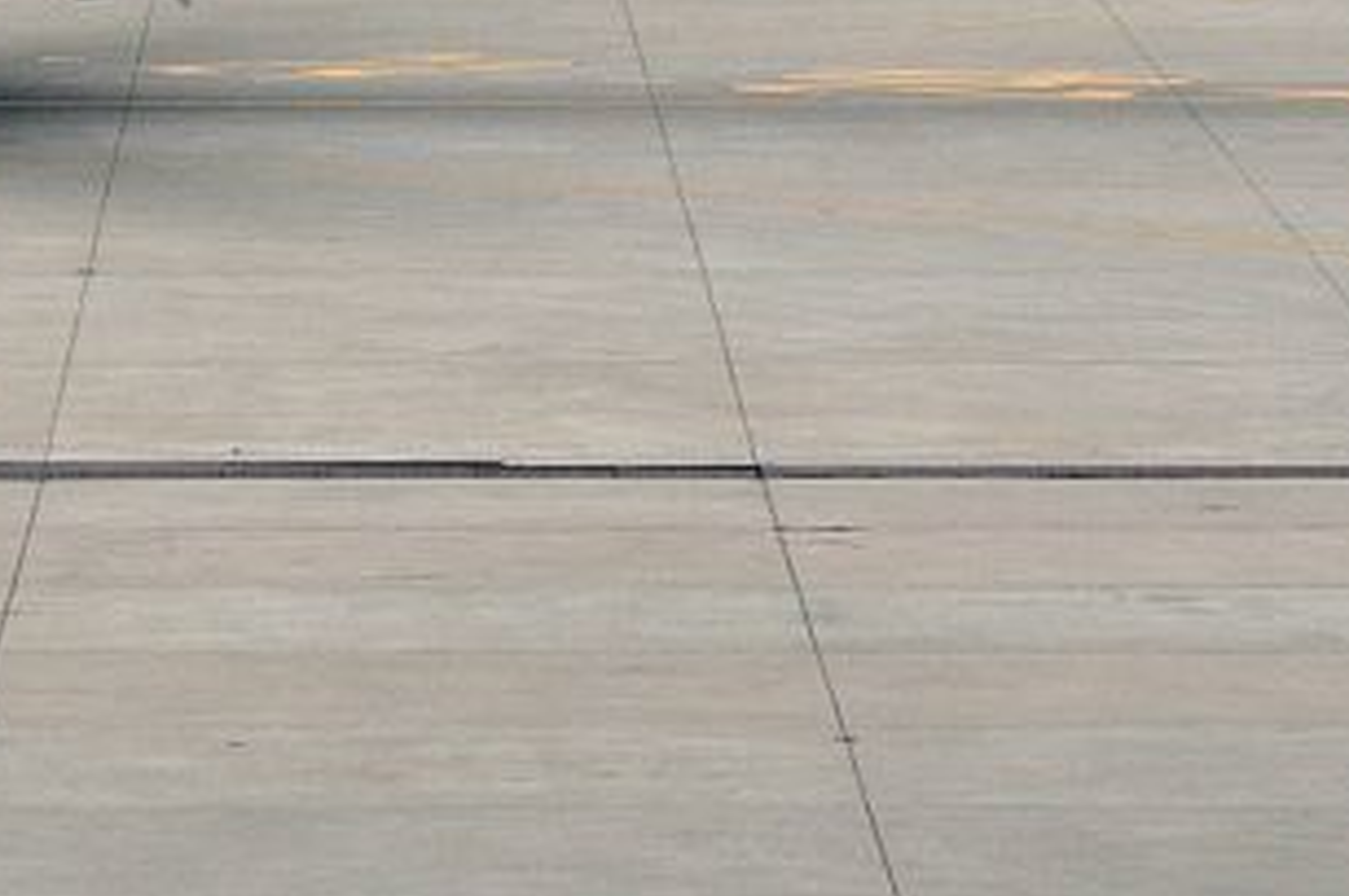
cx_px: -97
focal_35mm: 411
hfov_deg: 5.0
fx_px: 15384
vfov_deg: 3.3
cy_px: -582
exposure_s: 1/500
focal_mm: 70
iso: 450
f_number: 8
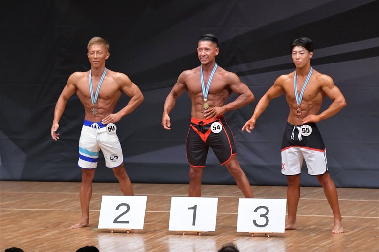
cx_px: 190
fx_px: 2683
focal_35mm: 255
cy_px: 126
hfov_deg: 8.1
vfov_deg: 5.4
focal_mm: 170
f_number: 5.6
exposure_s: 1/400
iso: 6400
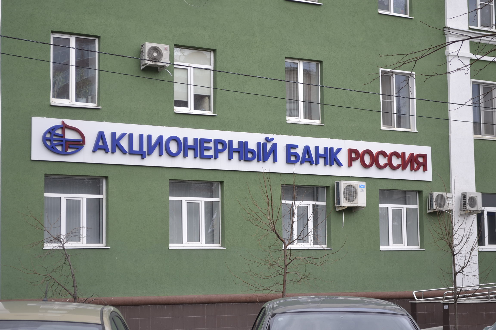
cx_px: 248
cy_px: 165
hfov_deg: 28.1
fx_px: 992
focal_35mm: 72
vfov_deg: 18.9
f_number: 6.3
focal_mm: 48
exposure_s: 1/160
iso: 100
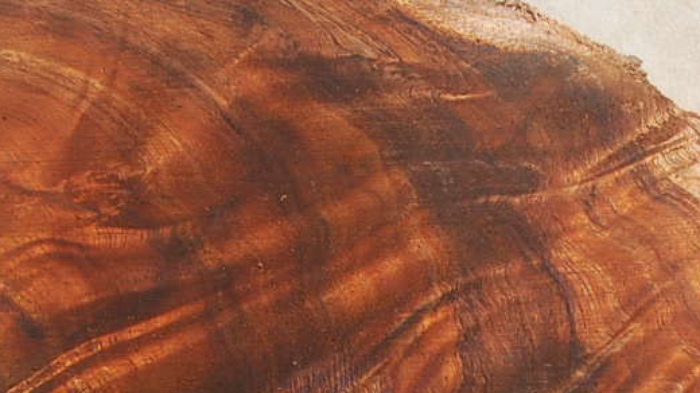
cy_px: 522
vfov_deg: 10.8
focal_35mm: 109
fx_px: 2022
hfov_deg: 19.5
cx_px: 548
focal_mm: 24
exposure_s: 1/350
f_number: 9.5
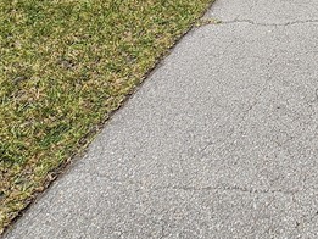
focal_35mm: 51
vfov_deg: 20.8
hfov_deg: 31.9
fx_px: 469
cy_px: -179
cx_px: 370
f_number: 2.2
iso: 50
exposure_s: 1/4432
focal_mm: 2.2
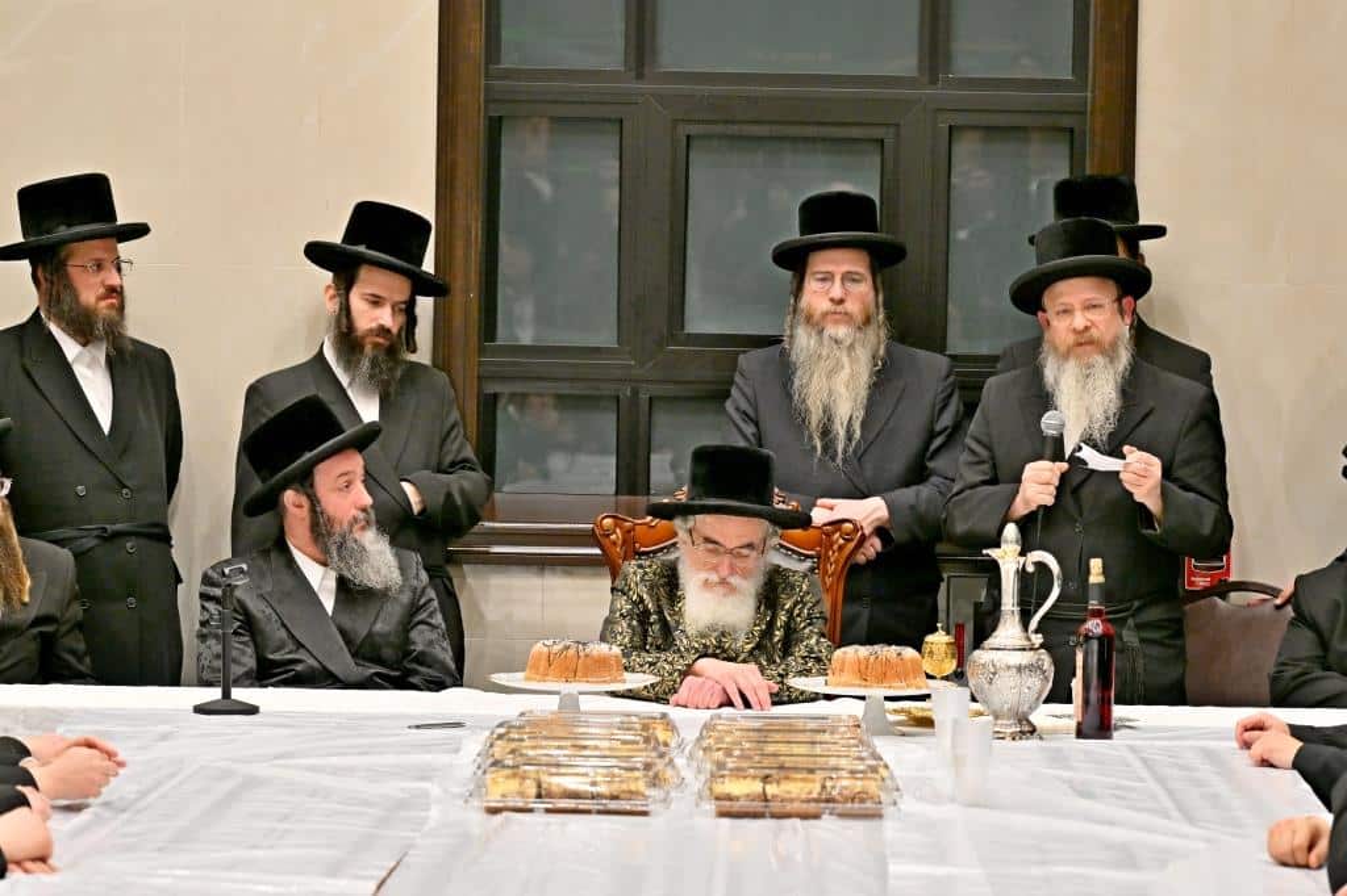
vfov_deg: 7.6
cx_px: 674
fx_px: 6732
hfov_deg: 11.4
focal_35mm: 180
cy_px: 448
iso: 400
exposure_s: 1/250
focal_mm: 120
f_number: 4
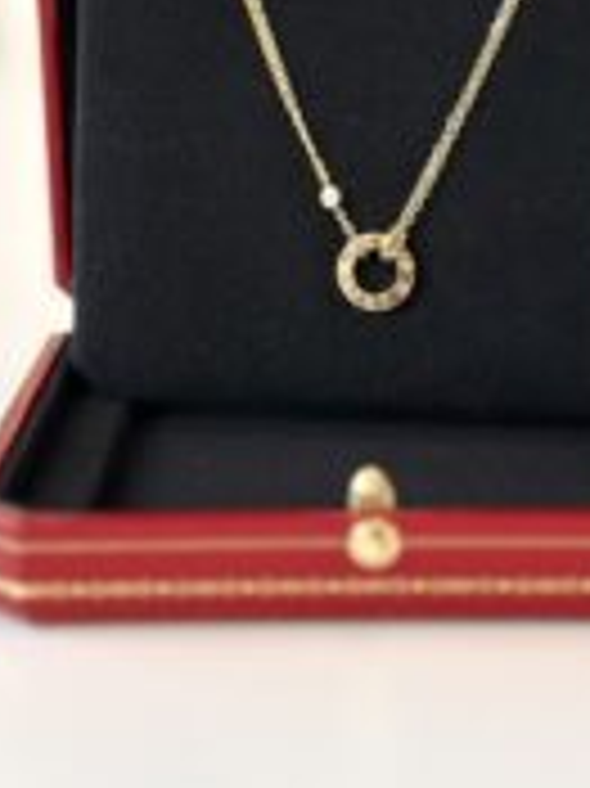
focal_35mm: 110
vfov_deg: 17.6
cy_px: 54
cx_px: 387
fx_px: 2503
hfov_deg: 13.4
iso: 80
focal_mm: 6.86
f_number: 1.78
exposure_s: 1/50
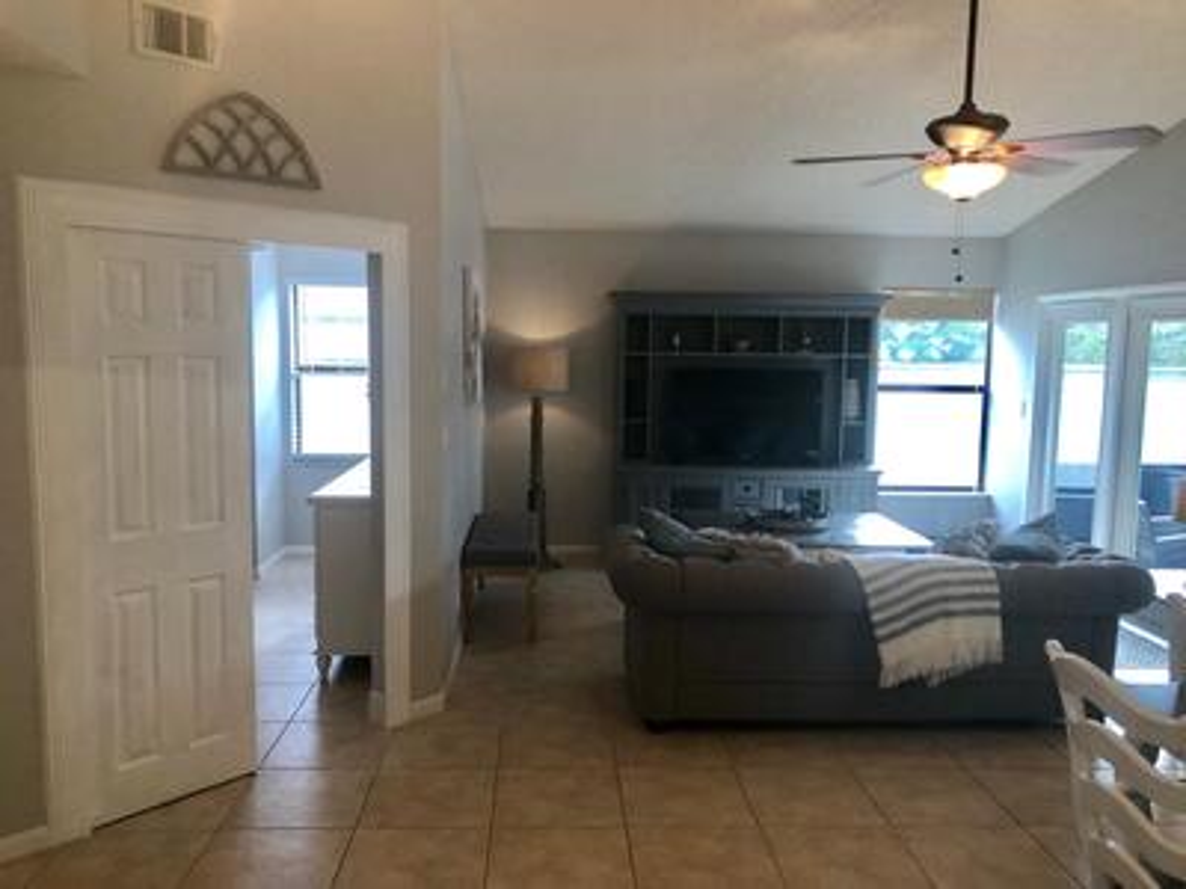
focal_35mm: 28
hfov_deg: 63.4
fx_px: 959
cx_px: 593
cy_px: 444
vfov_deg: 49.7
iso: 40
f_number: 1.8
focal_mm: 4
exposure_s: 1/30
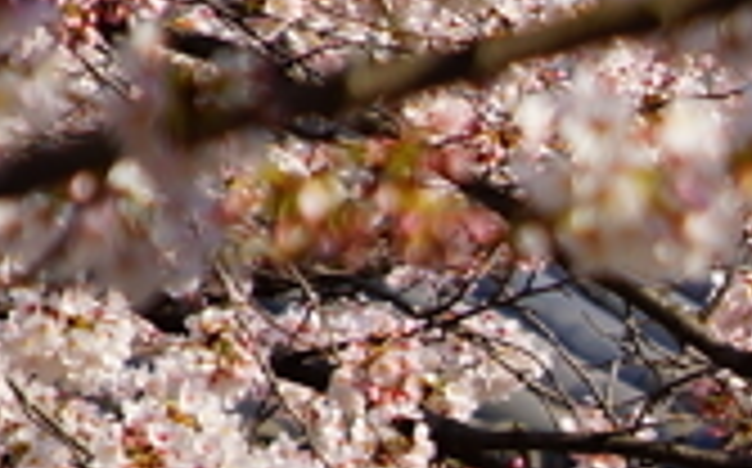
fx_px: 13431
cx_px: 1590
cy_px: 770
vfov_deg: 2.0
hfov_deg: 3.2
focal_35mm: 656
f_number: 4
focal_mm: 70
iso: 100
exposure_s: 1/1250
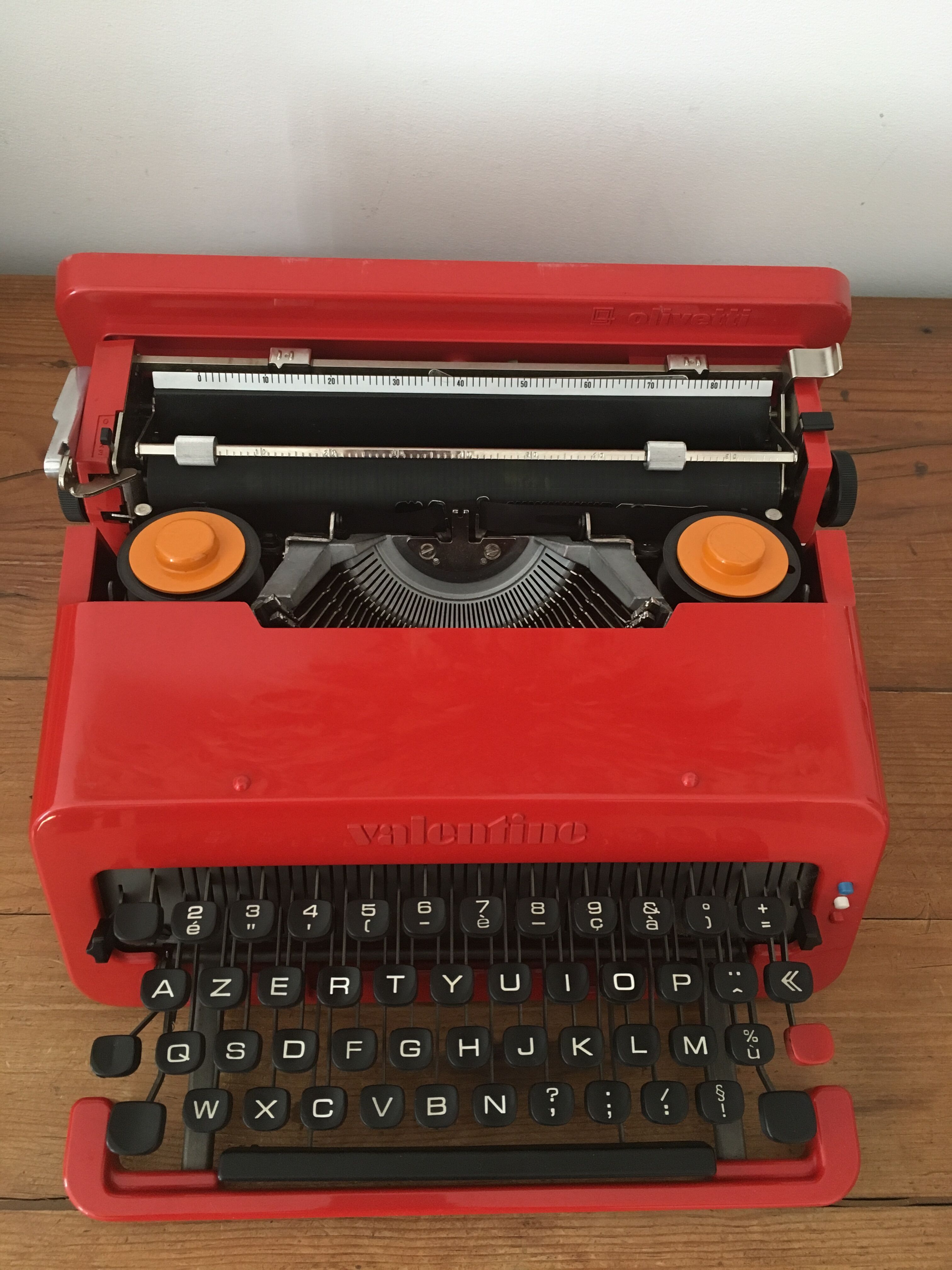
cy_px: 635
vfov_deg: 61.7
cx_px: 476
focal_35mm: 29
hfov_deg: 48.2
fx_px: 1063
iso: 160
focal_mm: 4.15
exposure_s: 1/33
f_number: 2.2
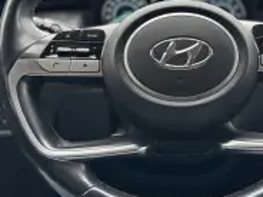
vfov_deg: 28.3
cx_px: 176
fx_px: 387
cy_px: 57
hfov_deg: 37.1
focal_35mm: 51
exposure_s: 1/121
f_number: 1.6
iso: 40
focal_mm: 5.96
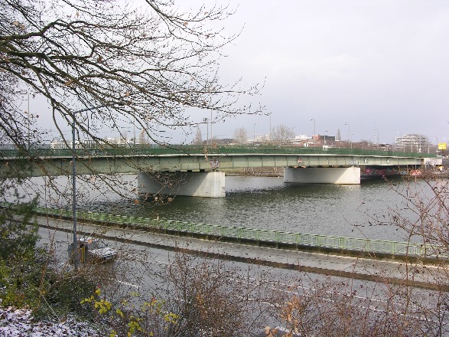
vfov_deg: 40.7
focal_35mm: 35
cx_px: 224
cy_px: 168
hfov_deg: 52.6
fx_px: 454
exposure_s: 1/80.4
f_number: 6.3
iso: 50
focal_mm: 9
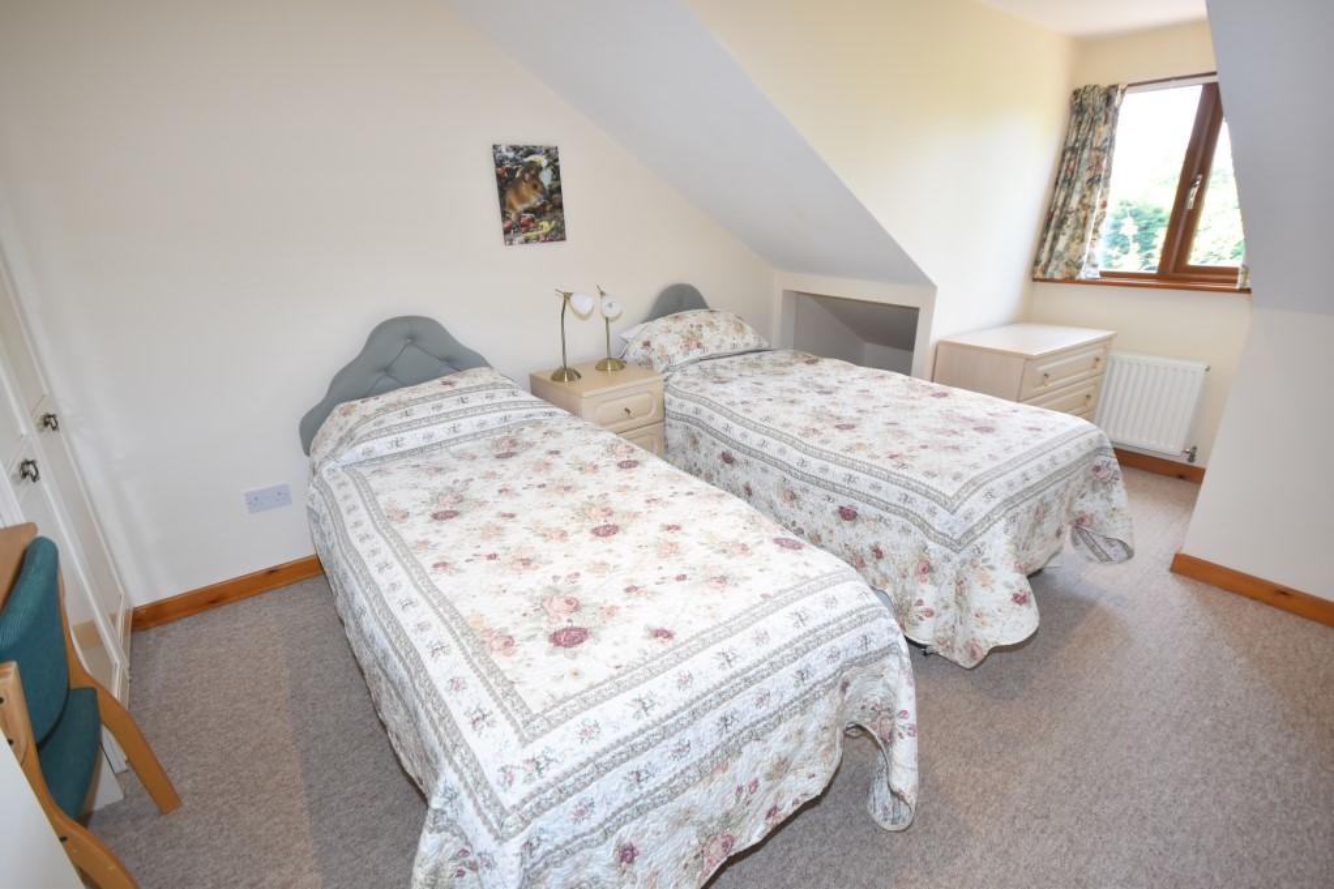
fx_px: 556
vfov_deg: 77.3
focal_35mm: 15
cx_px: 667
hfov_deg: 100.4
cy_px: 444
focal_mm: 10
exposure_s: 1/60
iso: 560
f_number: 4
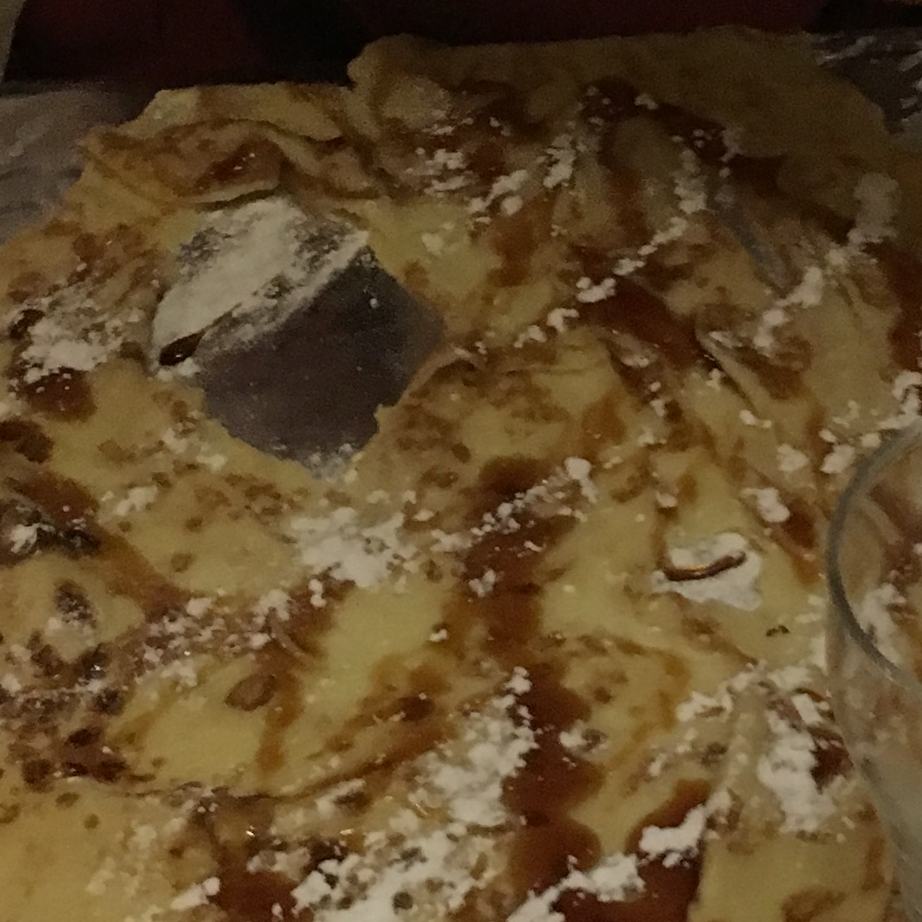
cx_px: 508
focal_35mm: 94
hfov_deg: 18.5
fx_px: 2833
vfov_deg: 18.5
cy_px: 344
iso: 250
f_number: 2.2
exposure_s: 1/17
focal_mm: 4.15
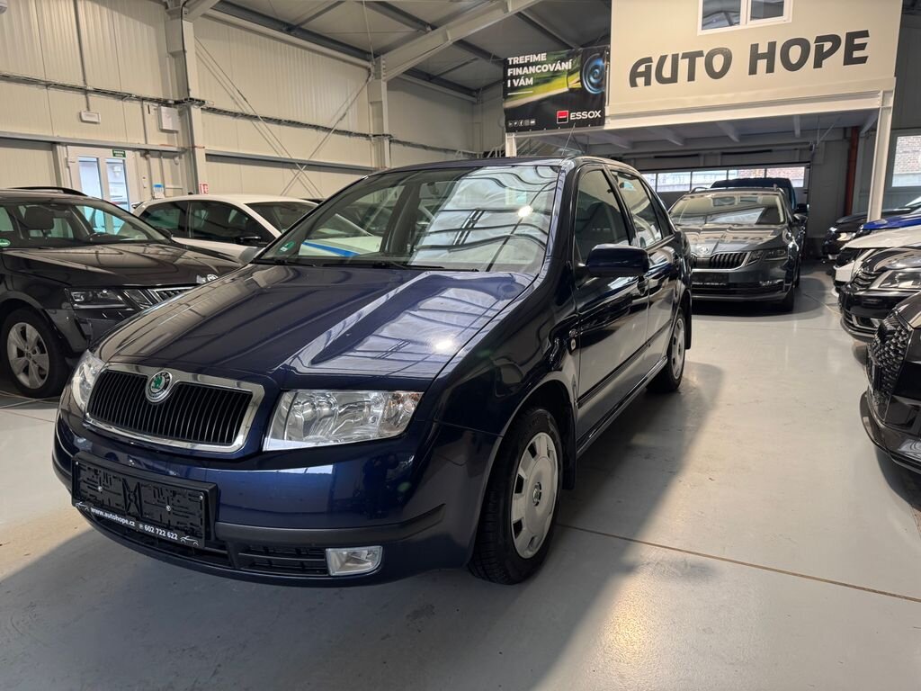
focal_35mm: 24
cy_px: 346
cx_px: 460
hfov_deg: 71.6
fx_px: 639
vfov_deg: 56.8
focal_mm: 6.76
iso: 160
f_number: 1.78
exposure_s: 1/50
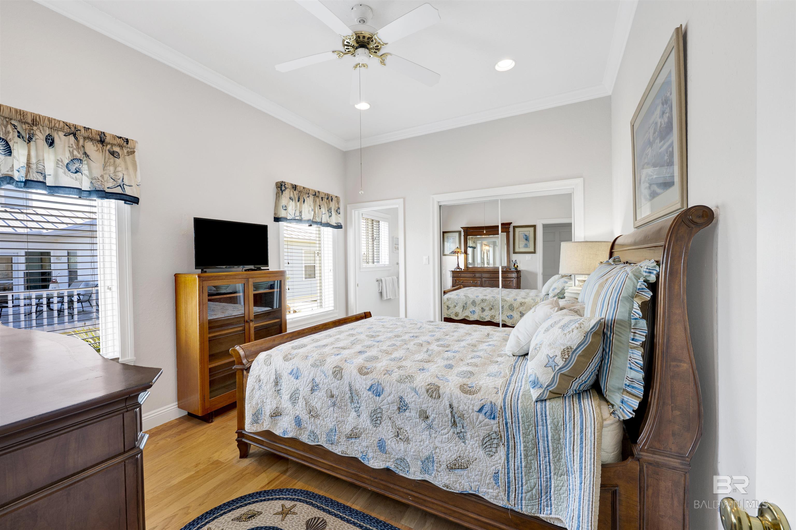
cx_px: 398
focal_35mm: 14
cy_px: 265
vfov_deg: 81.2
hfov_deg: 104.3
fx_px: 310
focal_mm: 14
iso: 500
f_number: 11
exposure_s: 1/25
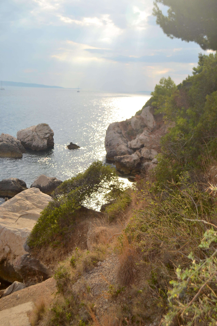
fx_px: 325
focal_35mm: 36
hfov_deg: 36.9
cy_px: 163
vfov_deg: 53.1
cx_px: 108
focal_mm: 24
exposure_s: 1/200
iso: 100
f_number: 5
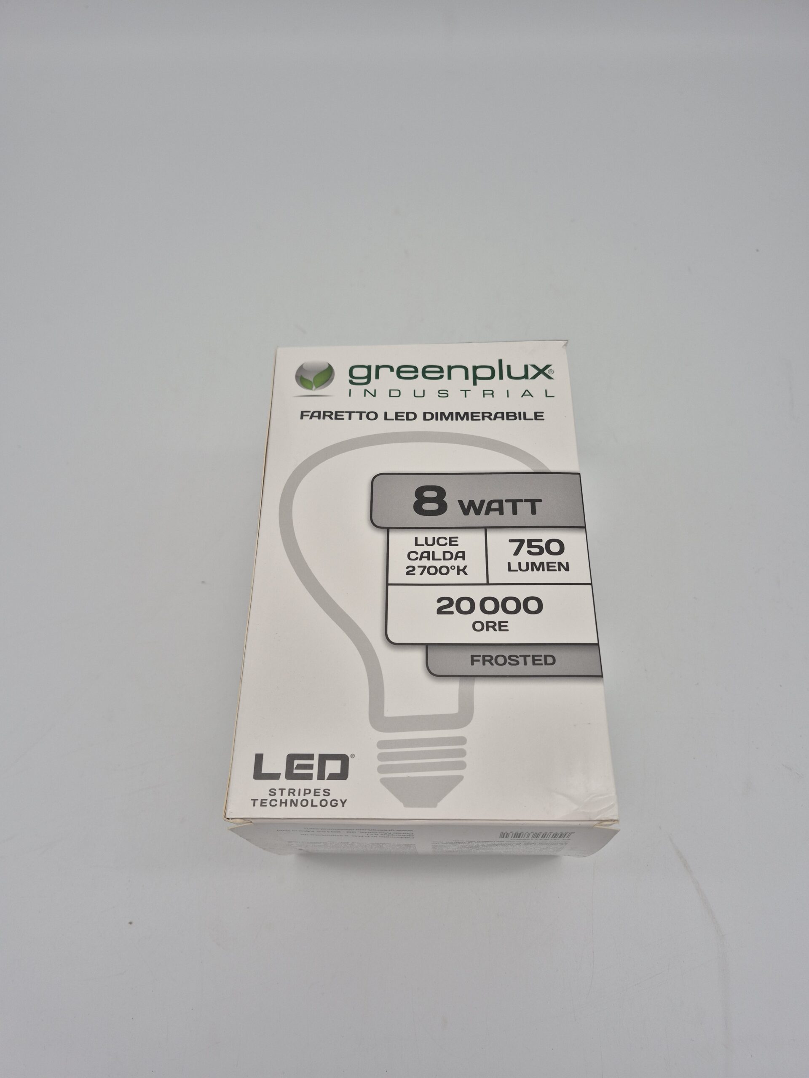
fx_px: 717
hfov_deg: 58.9
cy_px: 539
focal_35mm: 23
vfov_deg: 73.9
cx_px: 404
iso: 25
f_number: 1.8
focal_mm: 5.4
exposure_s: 1/201
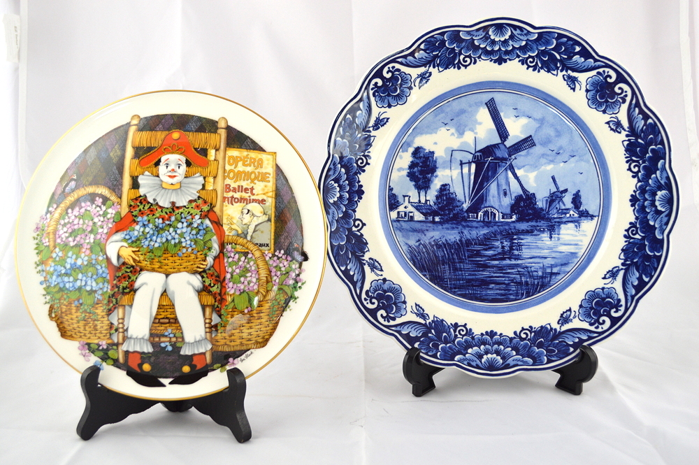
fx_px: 815
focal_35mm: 42
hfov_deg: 46.4
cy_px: 232
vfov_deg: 31.8
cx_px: 350
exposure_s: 1/60
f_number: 5
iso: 400
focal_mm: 28
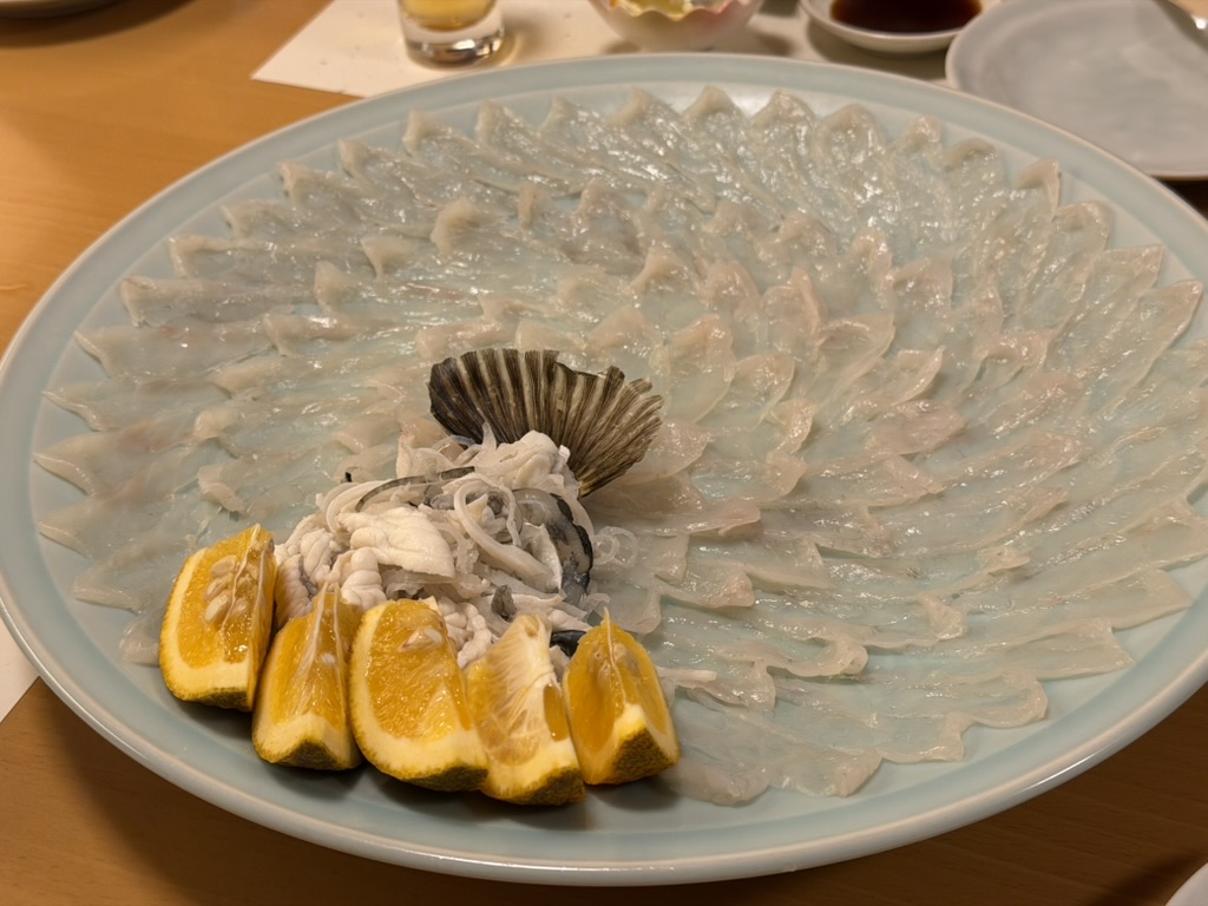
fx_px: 1675
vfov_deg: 30.3
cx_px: 604
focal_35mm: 48
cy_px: 453
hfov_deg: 39.7
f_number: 1.78
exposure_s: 1/60
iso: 125
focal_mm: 6.76
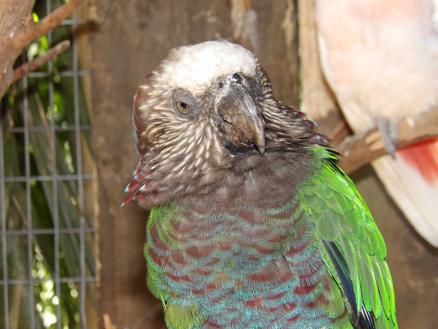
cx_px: 219
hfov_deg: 19.3
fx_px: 1291
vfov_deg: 14.5
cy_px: 164
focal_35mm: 102
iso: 200
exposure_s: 1/100
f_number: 4.2
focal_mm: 18.2
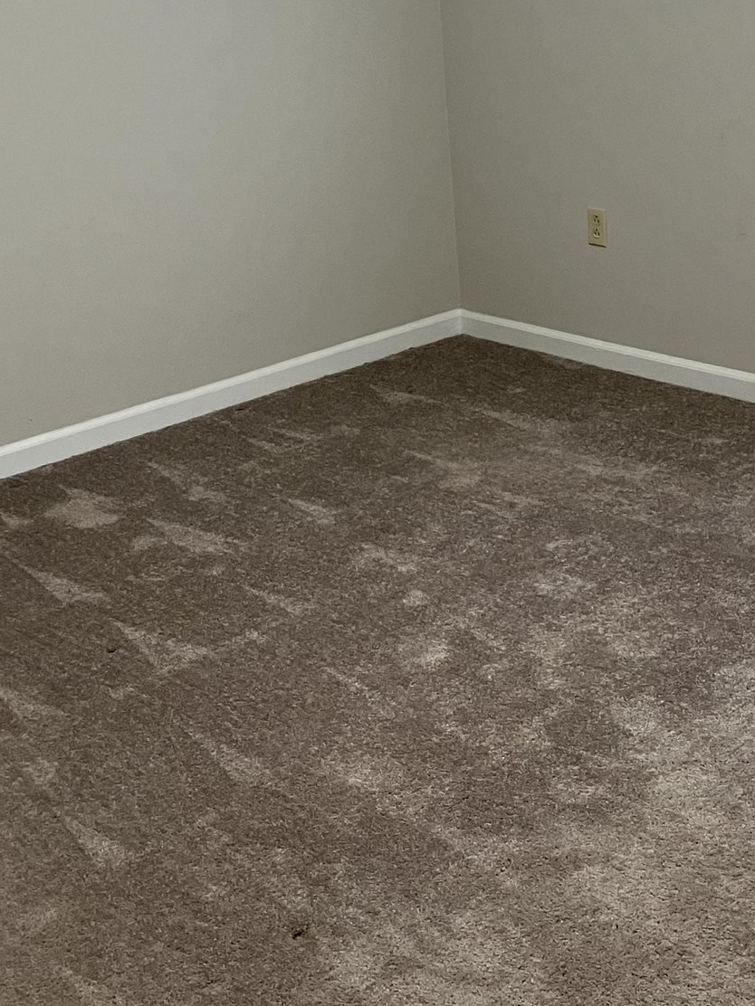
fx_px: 1687
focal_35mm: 58
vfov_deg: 32.5
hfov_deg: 25.1
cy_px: 230
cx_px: 484
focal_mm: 3.99
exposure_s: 1/60
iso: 125
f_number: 1.8
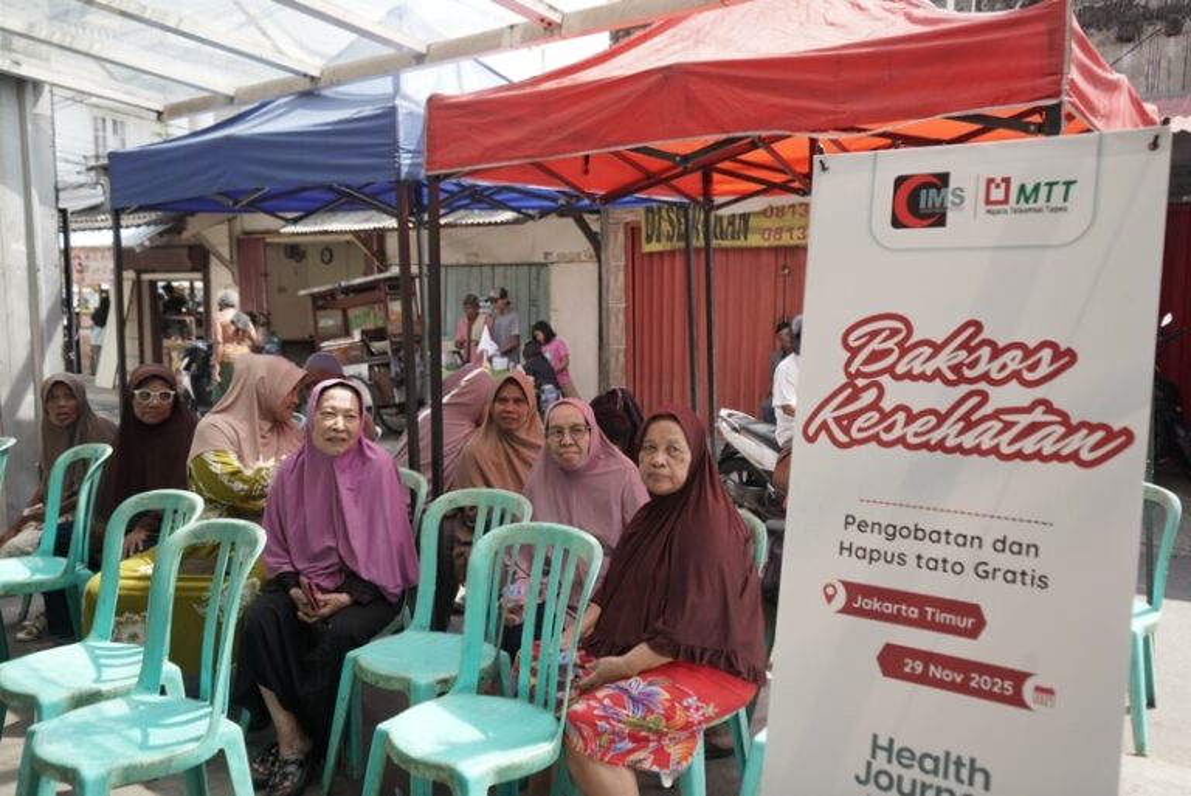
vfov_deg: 45.0
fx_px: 960
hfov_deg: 63.6
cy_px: 398
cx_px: 596
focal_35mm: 29
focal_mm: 29
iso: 320
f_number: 5
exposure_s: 1/500
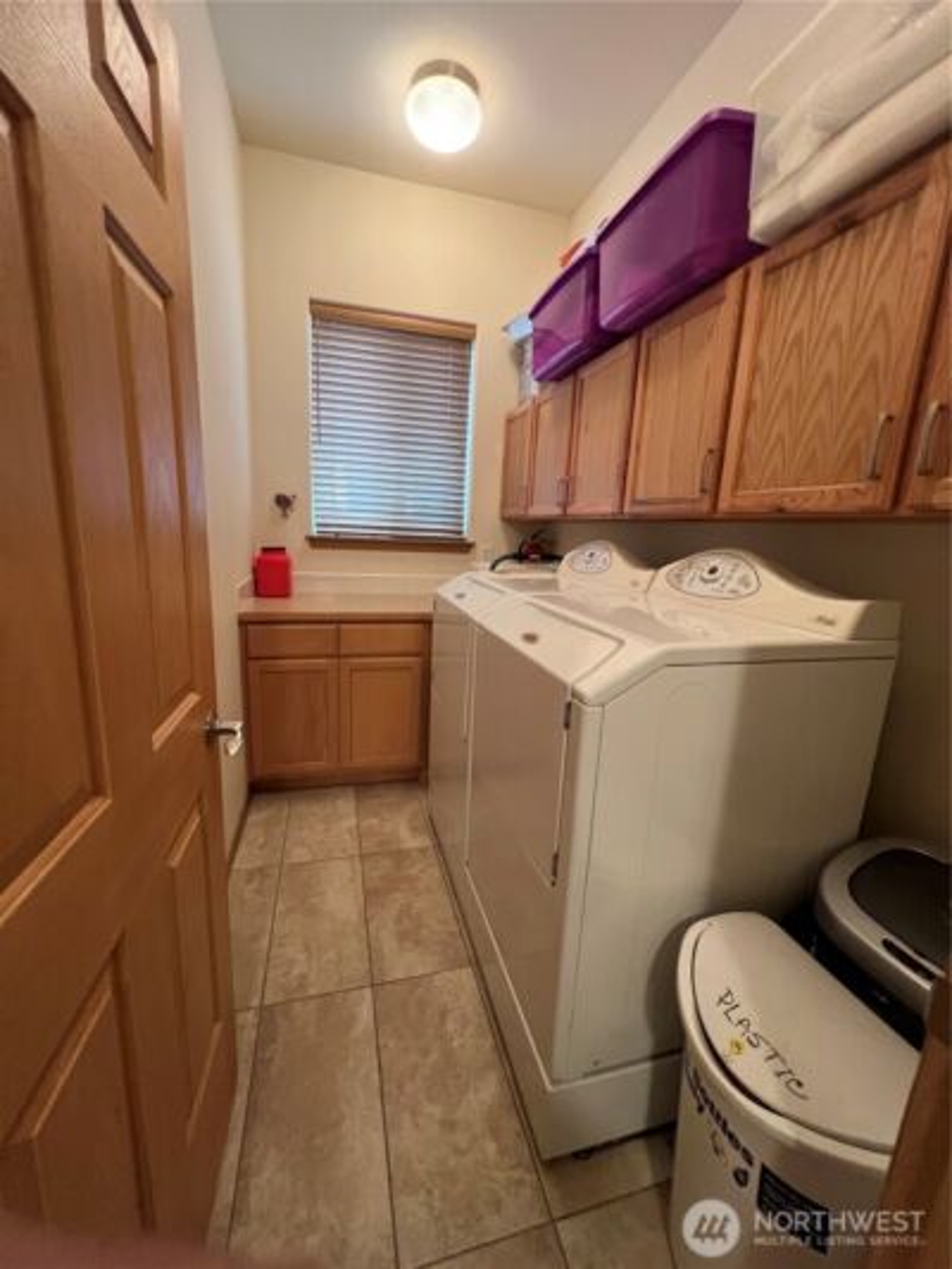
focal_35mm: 13
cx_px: 476
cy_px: 634
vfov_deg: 106.2
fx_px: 477
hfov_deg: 89.9
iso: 500
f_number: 1.8
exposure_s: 1/60
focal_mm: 1.57
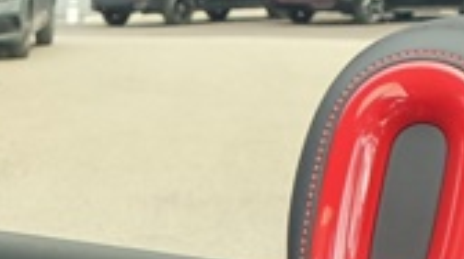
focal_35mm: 135
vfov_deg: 8.7
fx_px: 1659
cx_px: -296
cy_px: 413
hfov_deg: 14.5
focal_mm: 4.32
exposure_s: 1/40
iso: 160
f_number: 2.4
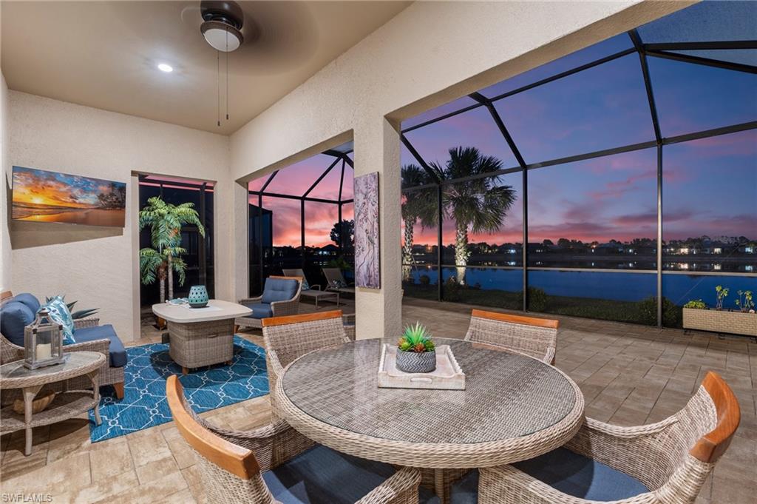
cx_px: 378
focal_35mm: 16
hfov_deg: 96.8
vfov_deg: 73.7
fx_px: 336
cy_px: 252
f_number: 8
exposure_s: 3.2
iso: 125
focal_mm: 16
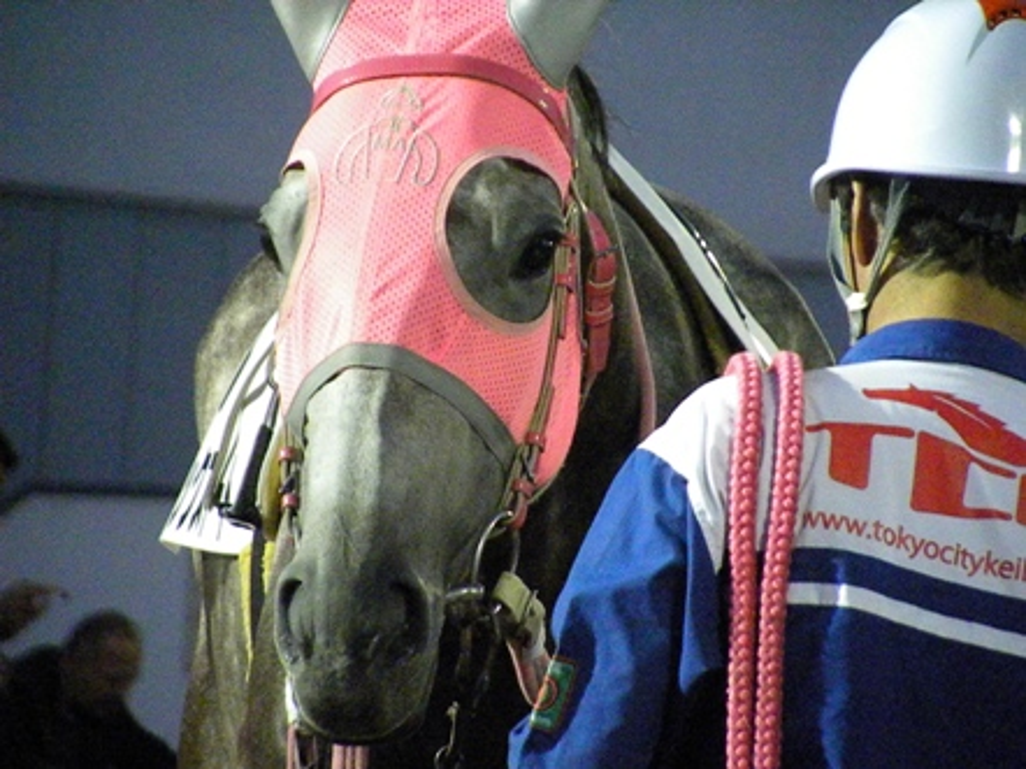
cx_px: 513
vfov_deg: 2.7
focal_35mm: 550
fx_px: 16293
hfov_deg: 3.6
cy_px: 384
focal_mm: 97.8
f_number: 5
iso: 3200
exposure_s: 1/226
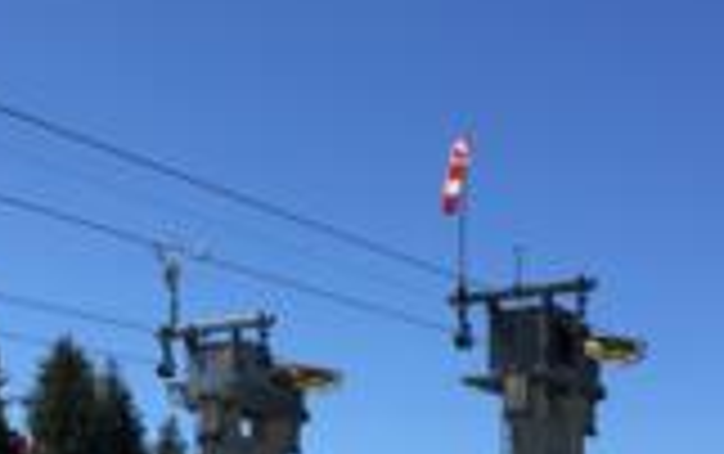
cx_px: 247
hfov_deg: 24.5
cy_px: 526
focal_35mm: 84
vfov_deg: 15.1
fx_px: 1659
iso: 32
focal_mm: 4.15
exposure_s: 1/2198
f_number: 2.2
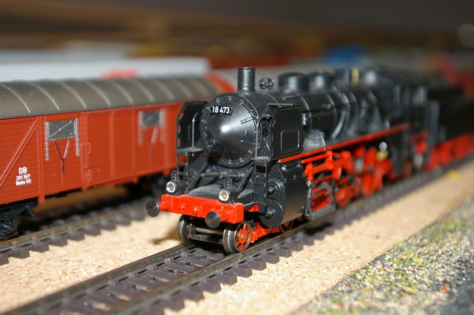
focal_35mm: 52
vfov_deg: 25.7
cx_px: 237
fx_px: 691
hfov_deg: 37.9
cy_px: 158
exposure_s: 1/45
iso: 200
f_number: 4.5
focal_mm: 35
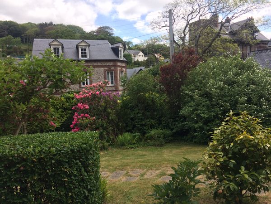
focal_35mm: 29
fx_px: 227
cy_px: 102
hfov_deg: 61.7
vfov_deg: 48.2
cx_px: 136
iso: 32
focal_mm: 4.15
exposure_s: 1/1001
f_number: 2.2
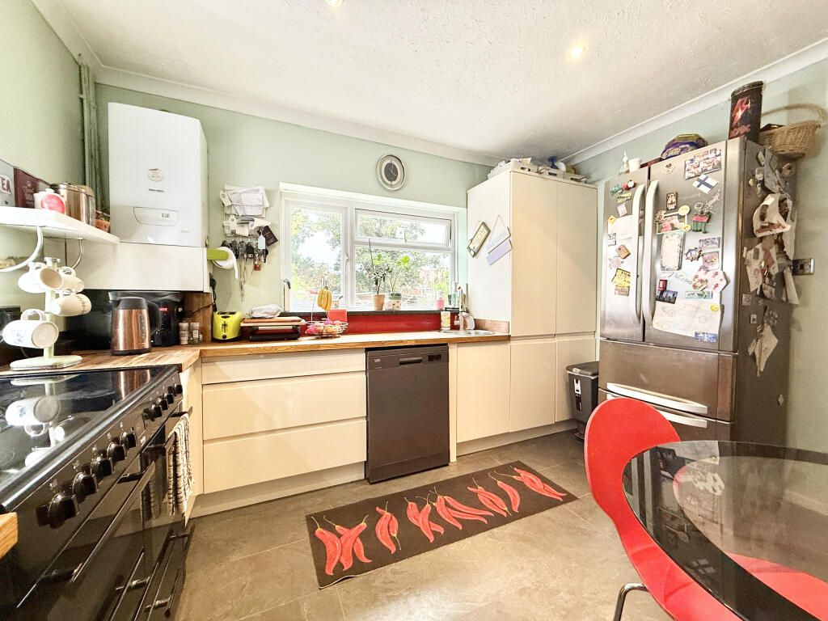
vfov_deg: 85.7
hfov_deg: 102.1
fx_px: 335
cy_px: 310
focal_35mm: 14
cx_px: 414
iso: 200
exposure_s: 1/50
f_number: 2.2
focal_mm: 2.22
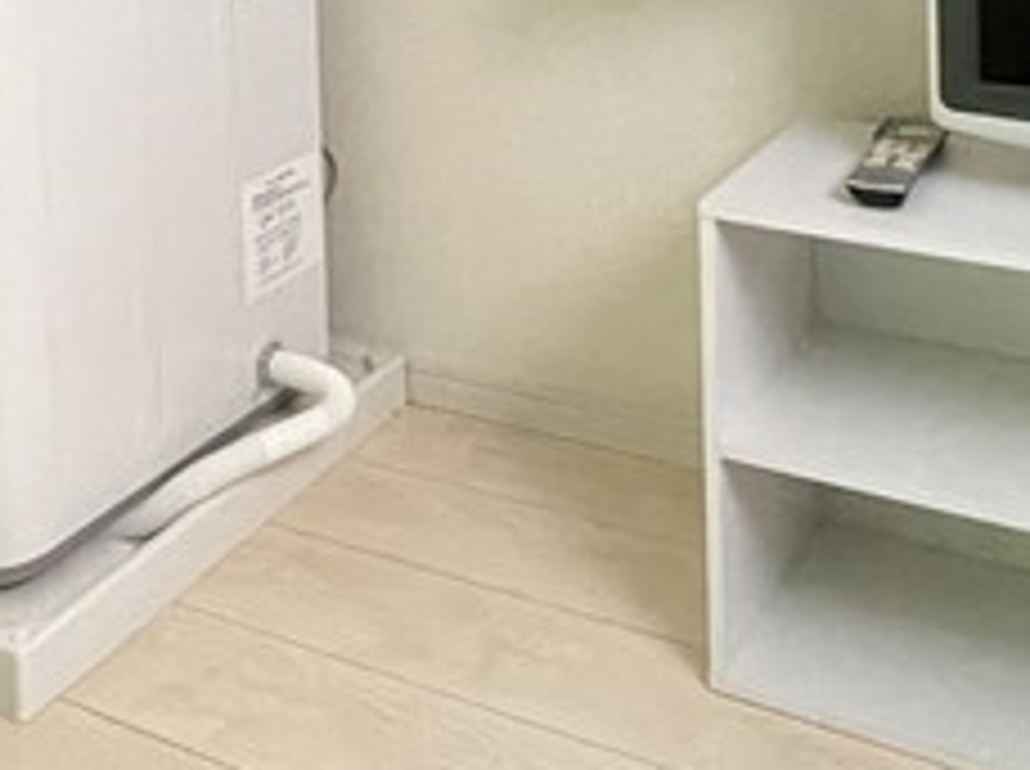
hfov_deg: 38.9
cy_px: -252
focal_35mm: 49
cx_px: 477
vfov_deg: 25.2
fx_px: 1456
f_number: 2.4
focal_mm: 1.55
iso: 1600
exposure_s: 1/30
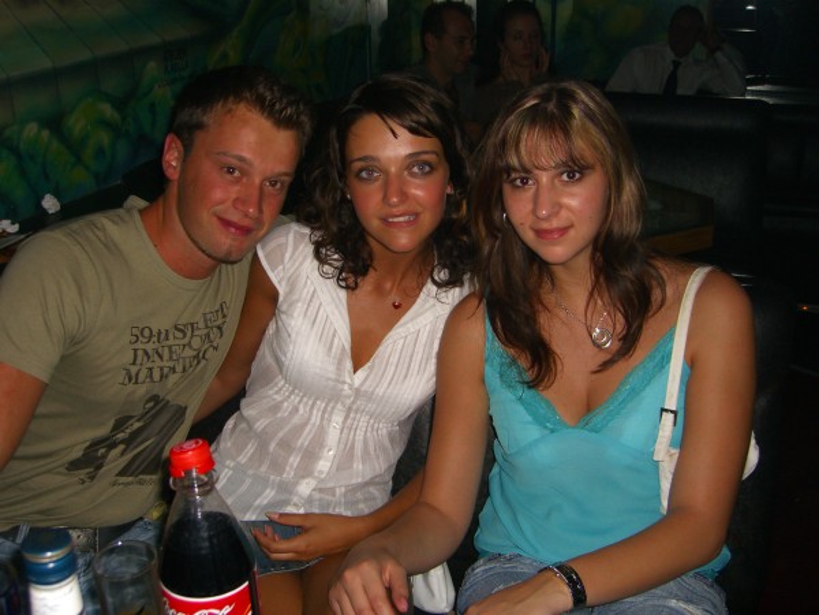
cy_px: 308
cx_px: 410
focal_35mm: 38
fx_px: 899
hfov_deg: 49.0
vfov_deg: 37.7
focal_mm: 7.9
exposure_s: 1/60
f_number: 2.8
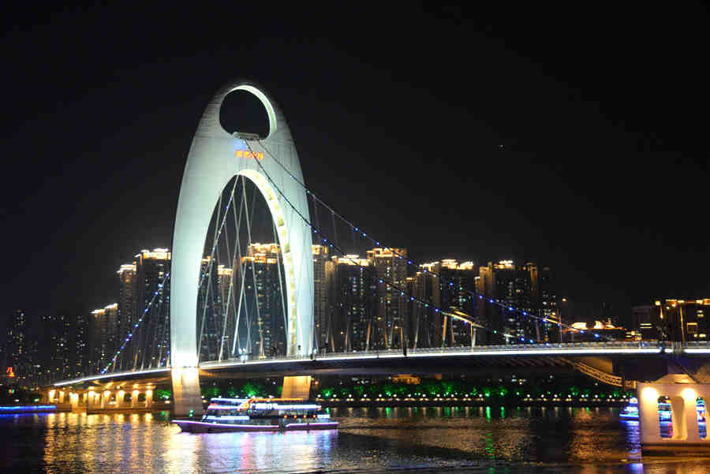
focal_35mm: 48
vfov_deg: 28.1
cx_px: 355
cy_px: 237
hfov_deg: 41.1
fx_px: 947
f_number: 4
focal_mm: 48
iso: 5000
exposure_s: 1/60
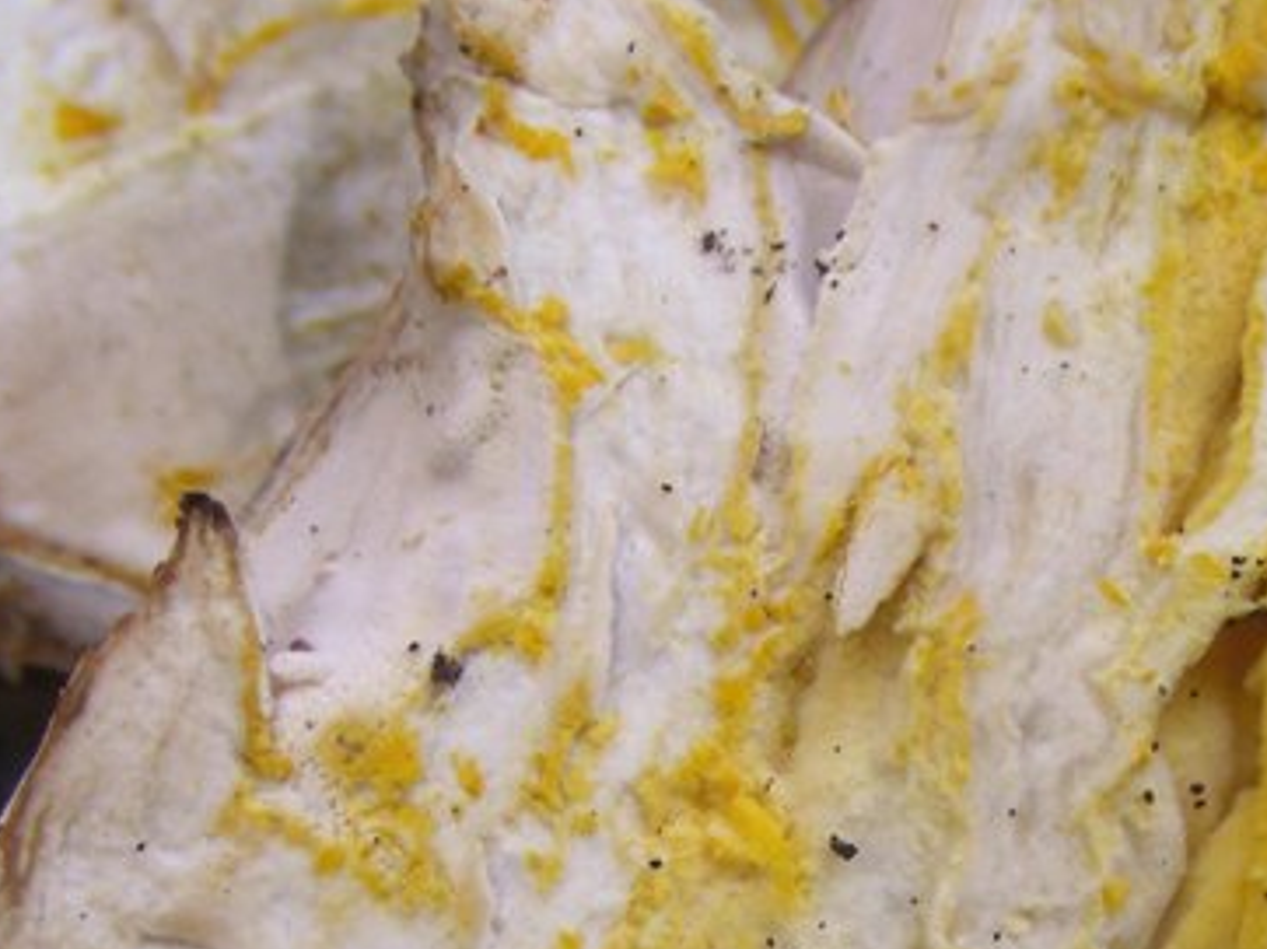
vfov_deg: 17.1
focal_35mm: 84
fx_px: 3072
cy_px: 991
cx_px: 1018
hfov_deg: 23.0
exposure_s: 1/30
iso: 90
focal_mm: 6.3
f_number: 3.5
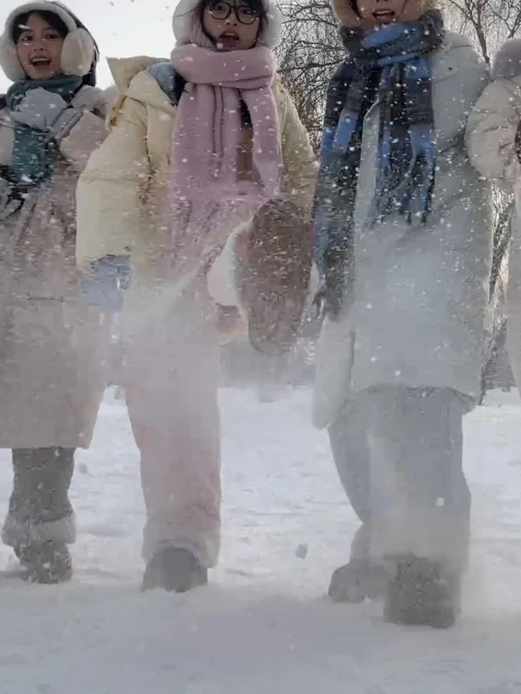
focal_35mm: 41
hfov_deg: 34.9
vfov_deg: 42.5
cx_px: 338
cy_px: 86
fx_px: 823
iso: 25
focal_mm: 2.69
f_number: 1.9
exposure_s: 1/643
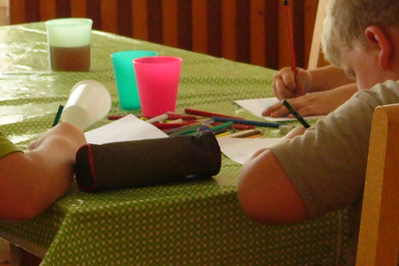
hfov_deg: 11.0
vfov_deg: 7.4
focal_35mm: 186
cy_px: 120
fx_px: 2062
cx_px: 77
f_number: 2.8
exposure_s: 1/20
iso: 200
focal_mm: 12.2
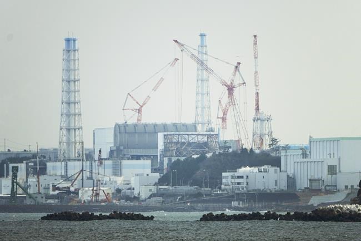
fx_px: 9022
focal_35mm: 900
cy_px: 120
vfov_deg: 1.5
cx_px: 180
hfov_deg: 2.3
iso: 100
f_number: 6.3
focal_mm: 600
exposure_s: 1/500
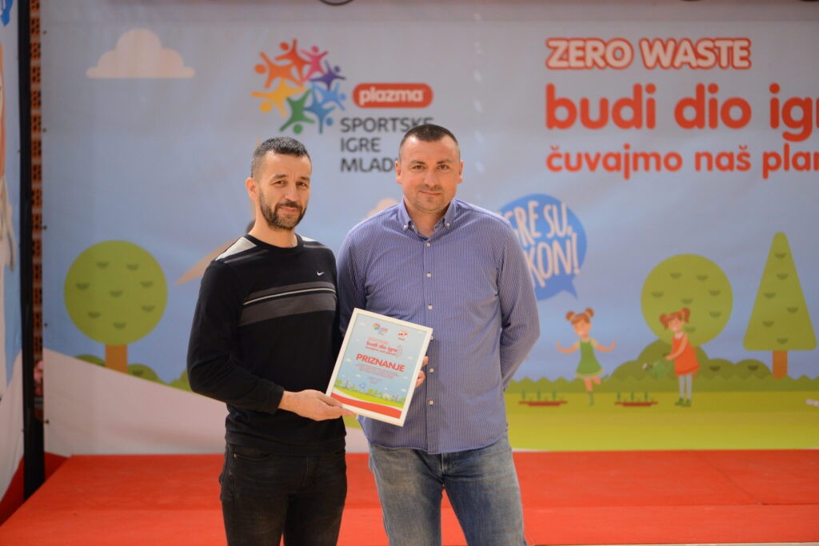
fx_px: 2389
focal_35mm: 105
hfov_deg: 19.5
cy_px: 273
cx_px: 410
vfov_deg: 13.0
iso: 1000
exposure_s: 1/200
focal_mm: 105
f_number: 2.8
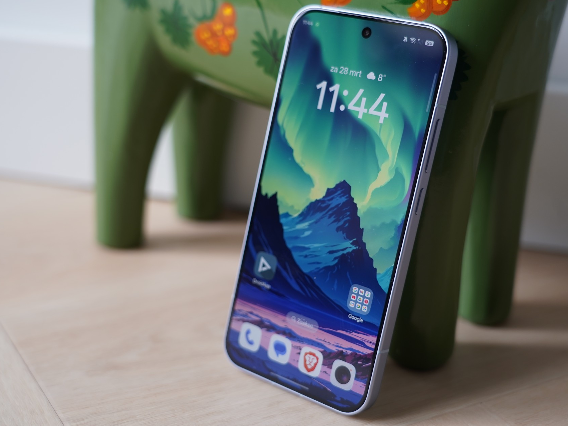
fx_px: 919
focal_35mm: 56
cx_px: 290
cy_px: 216
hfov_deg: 34.3
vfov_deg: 26.1
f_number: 4
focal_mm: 51
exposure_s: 1/60
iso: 250
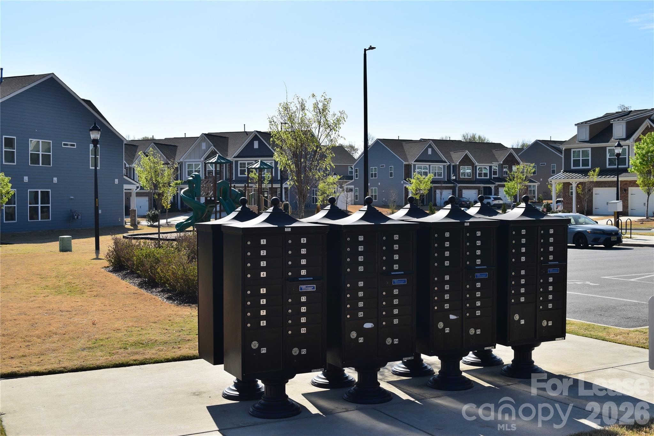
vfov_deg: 31.9
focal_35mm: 42
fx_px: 763
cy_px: 218
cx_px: 327
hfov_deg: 46.4
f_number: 13
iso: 200
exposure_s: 1/1000
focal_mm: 28
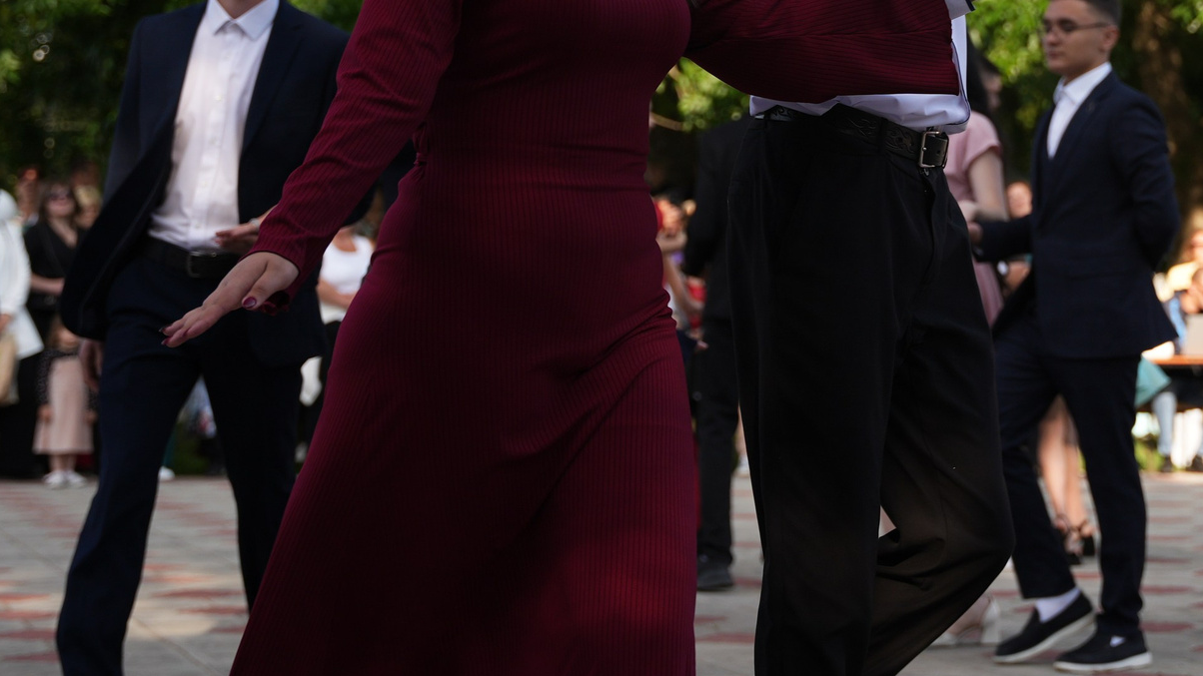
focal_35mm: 99
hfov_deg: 21.6
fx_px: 3147
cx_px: 804
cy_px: 61
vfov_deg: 12.2
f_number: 2.8
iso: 160
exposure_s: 1/500
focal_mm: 44.3
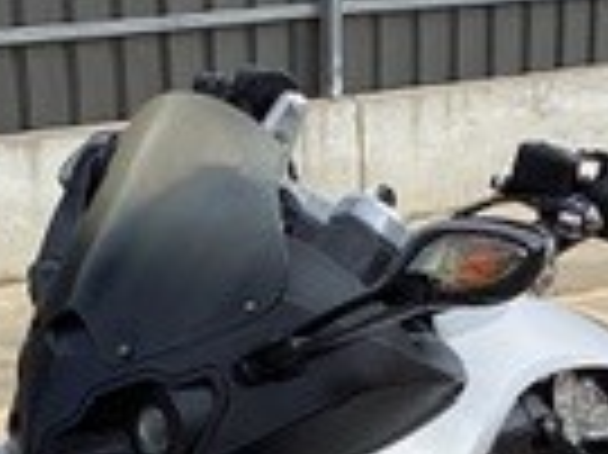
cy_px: 818
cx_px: 437
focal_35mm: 147
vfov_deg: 9.6
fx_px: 2580
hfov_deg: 13.4
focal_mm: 3.3
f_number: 2.4
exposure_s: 1/1217
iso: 25
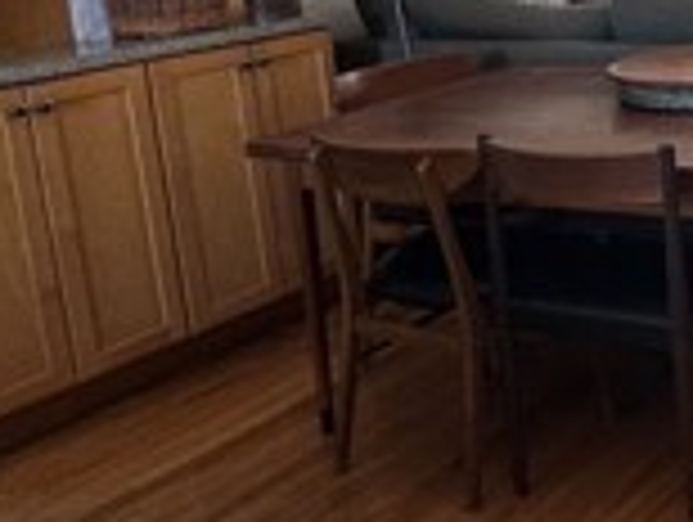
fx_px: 1163
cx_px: 837
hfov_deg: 28.7
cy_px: 63
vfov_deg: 24.6
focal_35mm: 58
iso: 400
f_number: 2.2
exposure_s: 1/60
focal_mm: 2.22
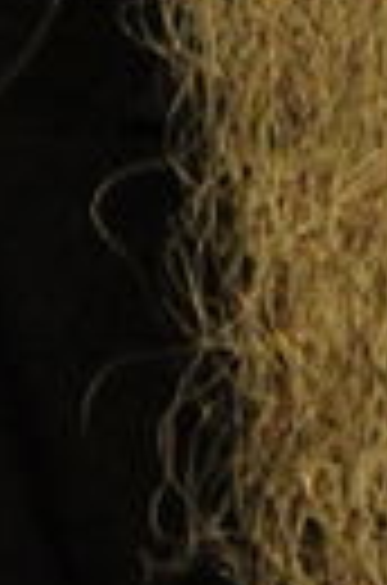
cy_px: -1328
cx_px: 1260
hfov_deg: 0.7
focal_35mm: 2007
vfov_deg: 1.0
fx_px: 32534
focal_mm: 170
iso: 2500
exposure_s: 1/250
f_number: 5.6
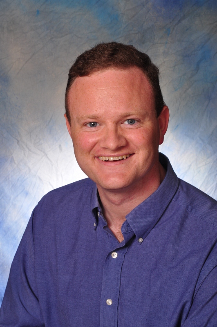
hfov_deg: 16.5
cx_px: 108
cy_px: 164
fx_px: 748
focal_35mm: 82
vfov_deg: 24.7
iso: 200
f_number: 16
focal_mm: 55
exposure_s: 1/160
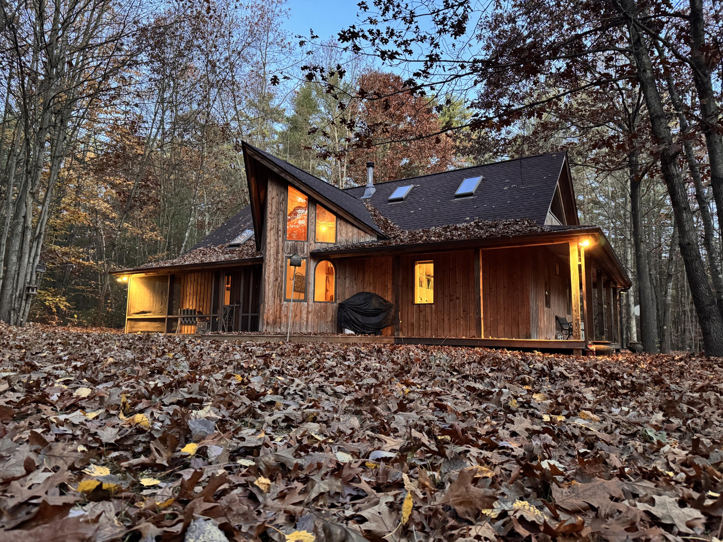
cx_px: 362
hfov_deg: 71.6
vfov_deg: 56.8
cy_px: 271
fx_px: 501
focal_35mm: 24
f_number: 1.78
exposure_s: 1/30
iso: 800
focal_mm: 6.76
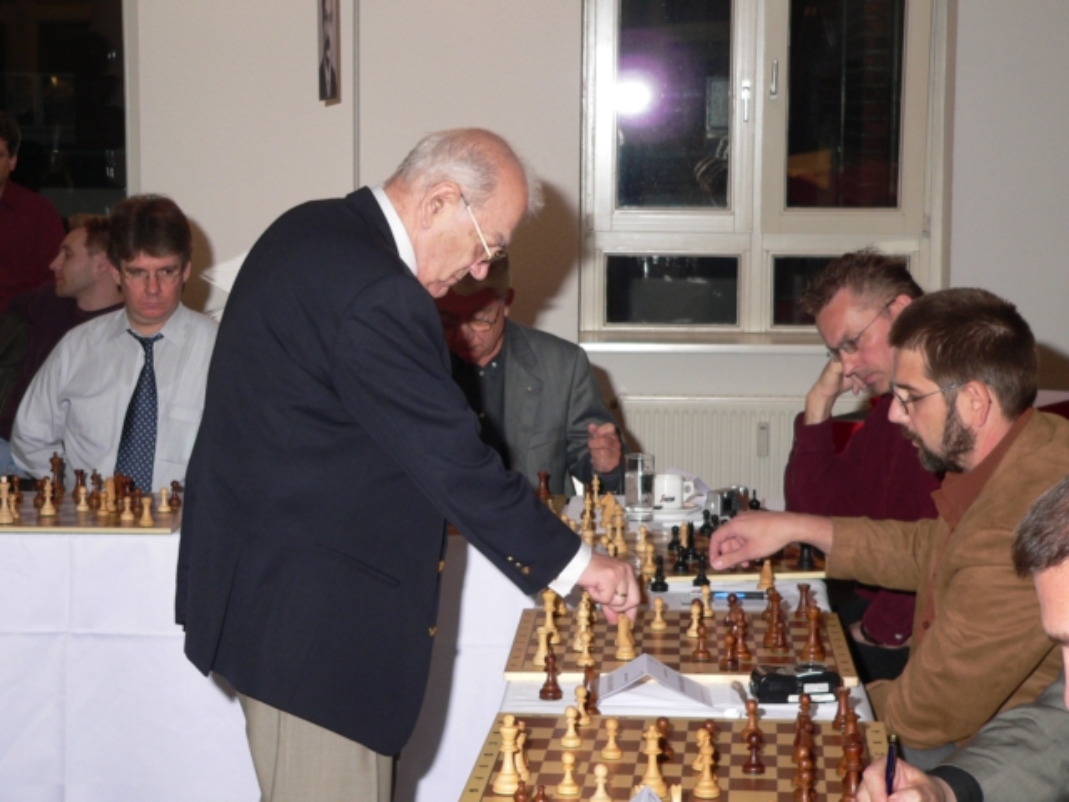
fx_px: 2594
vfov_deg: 17.6
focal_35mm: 84
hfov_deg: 23.3
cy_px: 401
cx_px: 534
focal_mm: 14.1
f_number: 2.8
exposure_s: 1/60
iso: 100
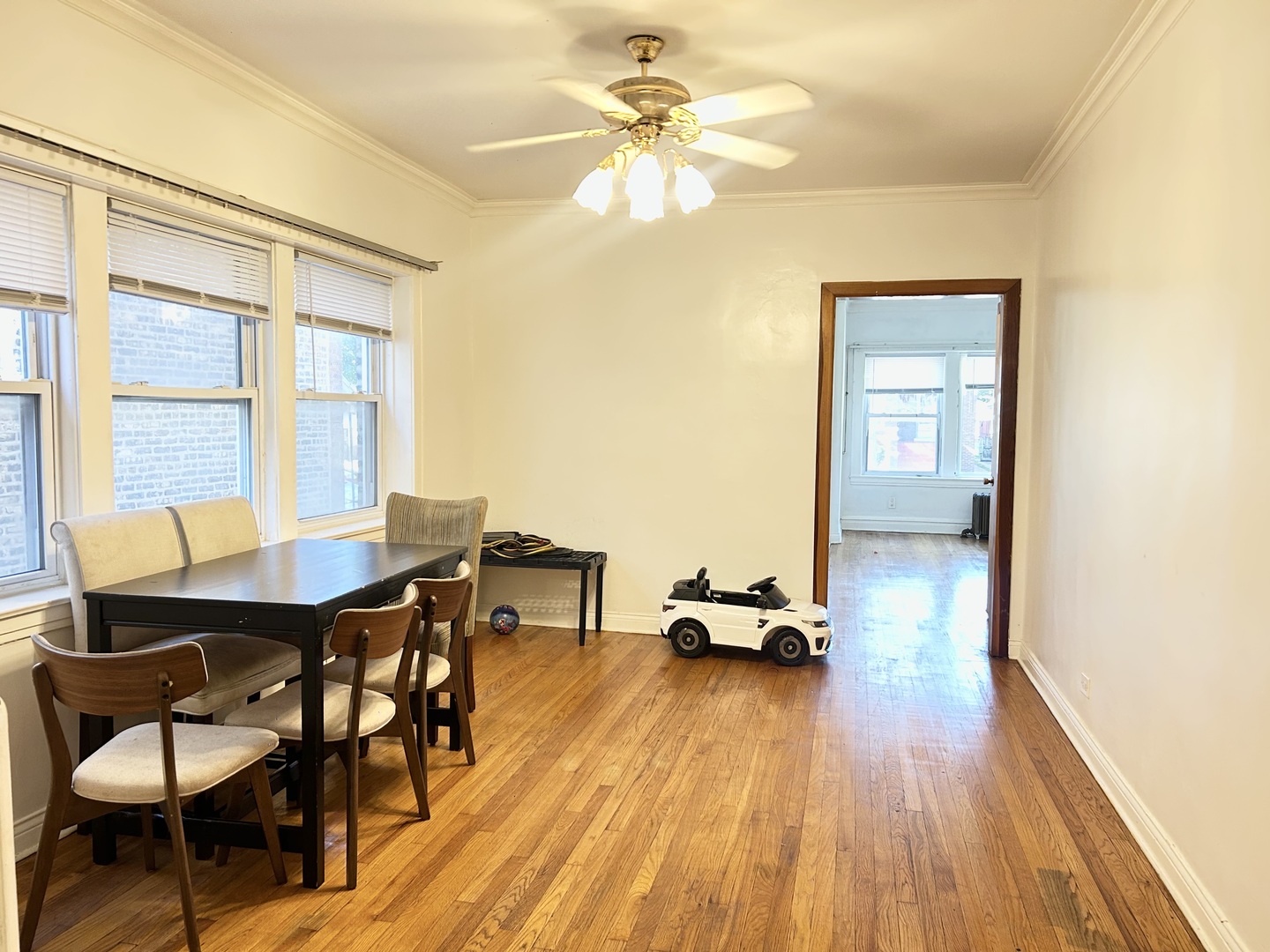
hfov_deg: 67.3
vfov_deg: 53.1
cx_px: 635
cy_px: 476
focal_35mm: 26
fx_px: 954
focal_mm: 5.7
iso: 160
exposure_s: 1/60
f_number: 1.5
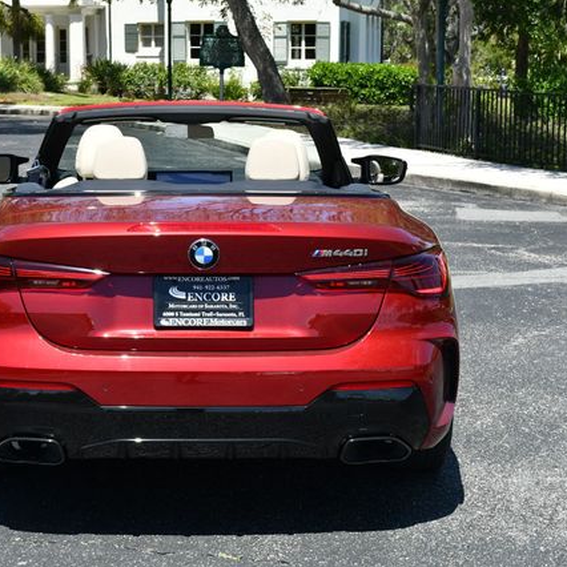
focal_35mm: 87
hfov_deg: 19.9
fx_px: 1612
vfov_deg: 19.9
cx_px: 198
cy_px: 284
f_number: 8
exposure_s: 1/250
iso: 140
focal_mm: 34
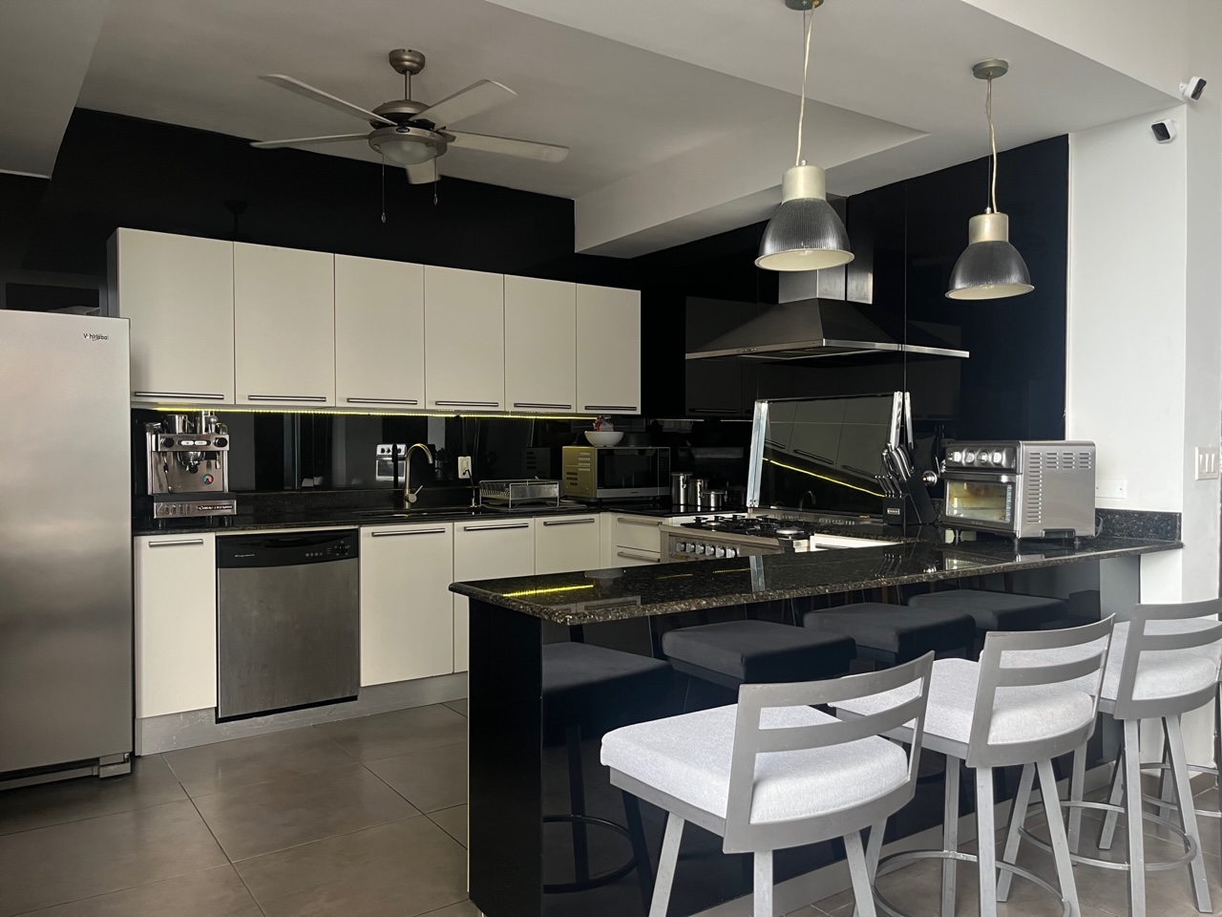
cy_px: 458
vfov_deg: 53.1
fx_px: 918
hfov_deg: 67.3
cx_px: 611
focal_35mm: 26
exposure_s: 1/60
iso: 160
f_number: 1.6
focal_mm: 5.1
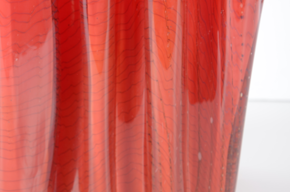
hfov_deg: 9.1
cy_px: 84
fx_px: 1823
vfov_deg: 6.0
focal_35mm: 227
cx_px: 105
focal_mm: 105
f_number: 9
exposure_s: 1/60
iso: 125
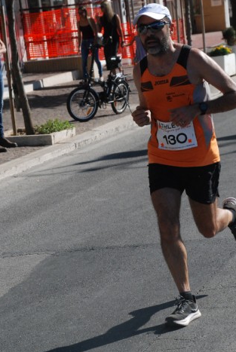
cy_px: 159
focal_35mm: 135
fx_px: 1323
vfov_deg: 15.2
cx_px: 138
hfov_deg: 10.2
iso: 1000
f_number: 8
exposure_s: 1/2000
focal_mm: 70
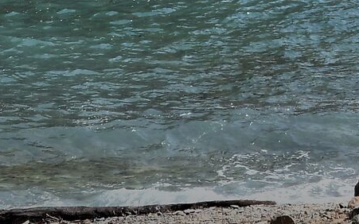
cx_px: 298
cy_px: -397
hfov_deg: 3.0
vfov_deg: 1.9
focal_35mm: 689
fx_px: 6742
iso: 140
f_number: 8
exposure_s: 1/250
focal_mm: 85
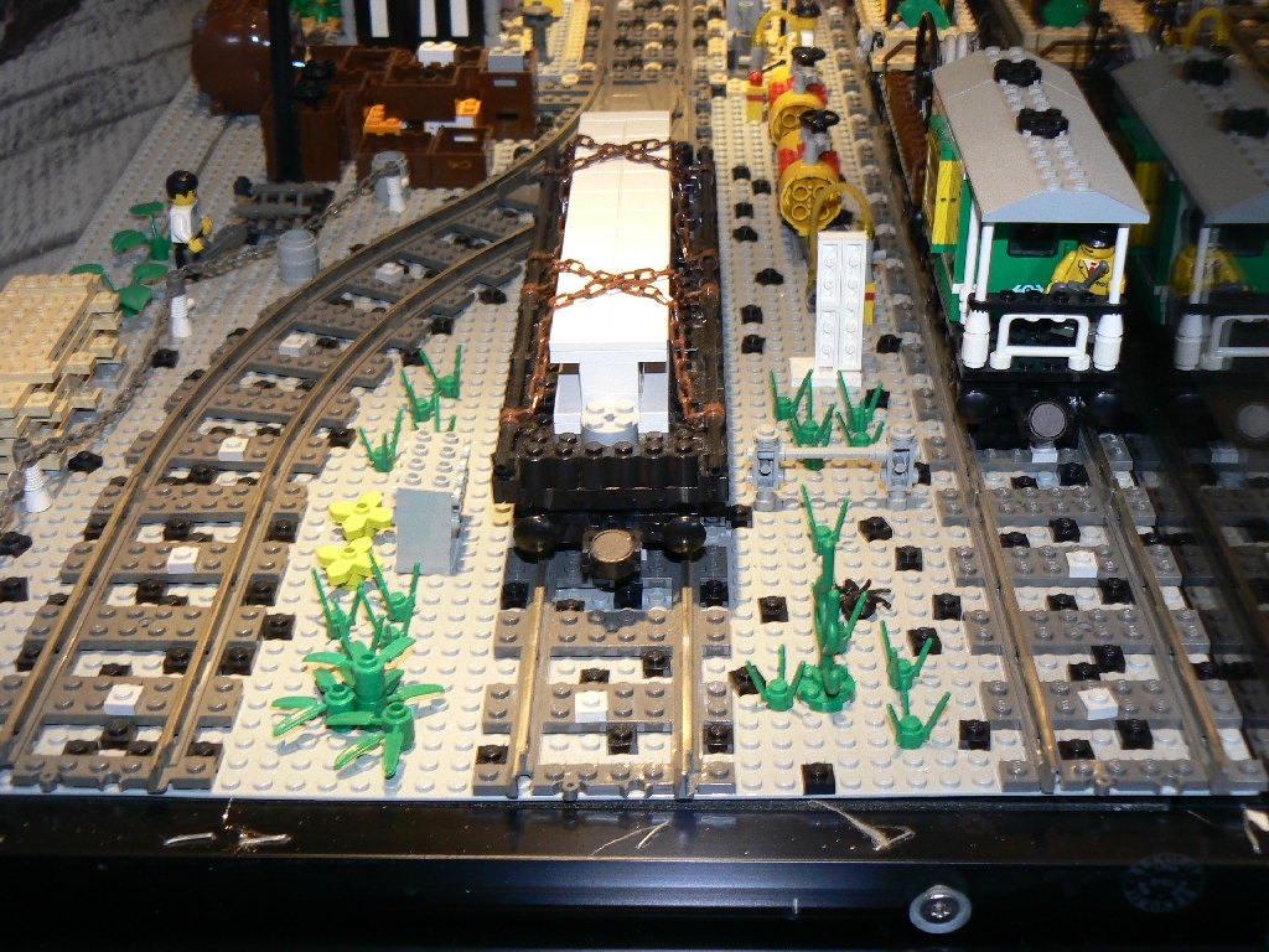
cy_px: 476
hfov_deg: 38.9
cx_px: 634
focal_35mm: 49
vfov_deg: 29.7
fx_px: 1796
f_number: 2.8
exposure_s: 1/30
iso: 100
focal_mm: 8.2
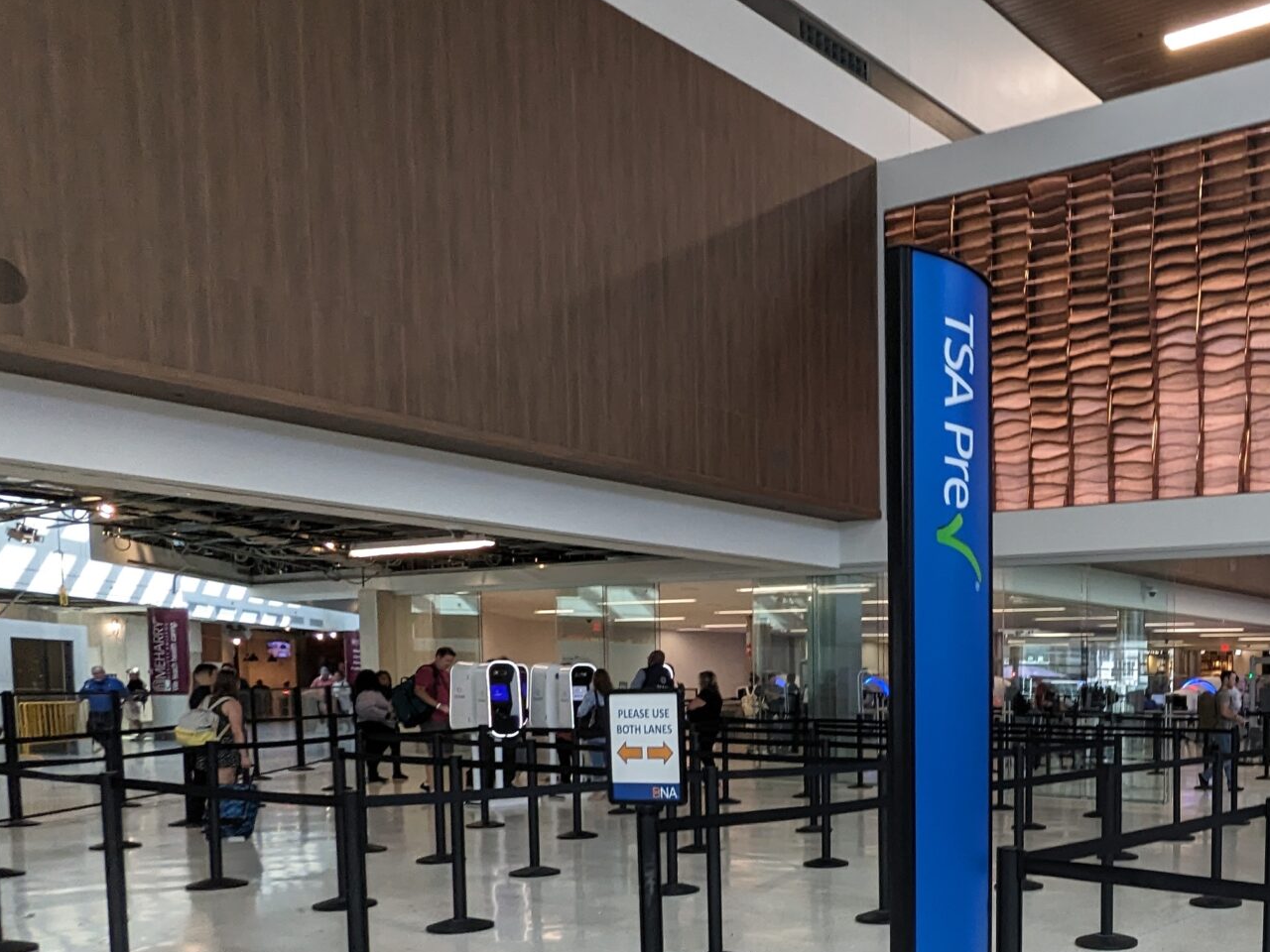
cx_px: 1122
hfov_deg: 50.9
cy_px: 784
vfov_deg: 41.9
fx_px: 1174
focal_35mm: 32
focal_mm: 2.35
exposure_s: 1/120
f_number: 2.2
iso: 133
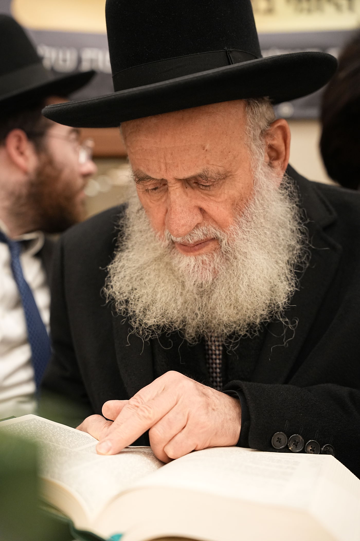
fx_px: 787
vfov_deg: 37.9
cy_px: 270
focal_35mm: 52
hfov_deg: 25.8
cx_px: 180
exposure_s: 1/320
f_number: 2.8
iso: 4000
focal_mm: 52.5
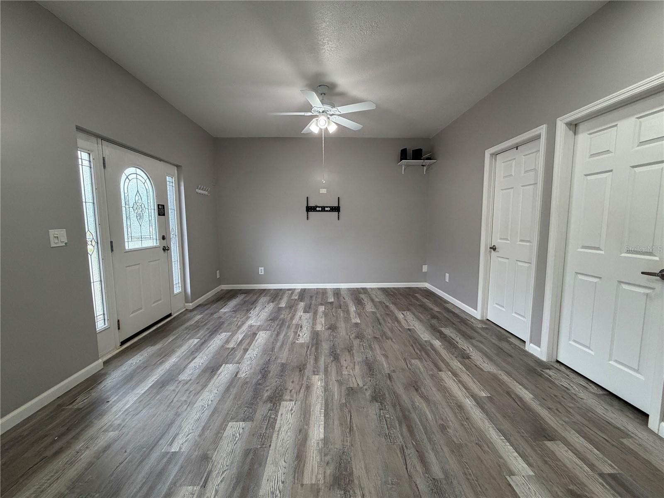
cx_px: 332
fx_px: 269
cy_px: 249
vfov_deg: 85.7
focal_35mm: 14
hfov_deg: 102.1
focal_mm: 2.22
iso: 250
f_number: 2.2
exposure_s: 1/120
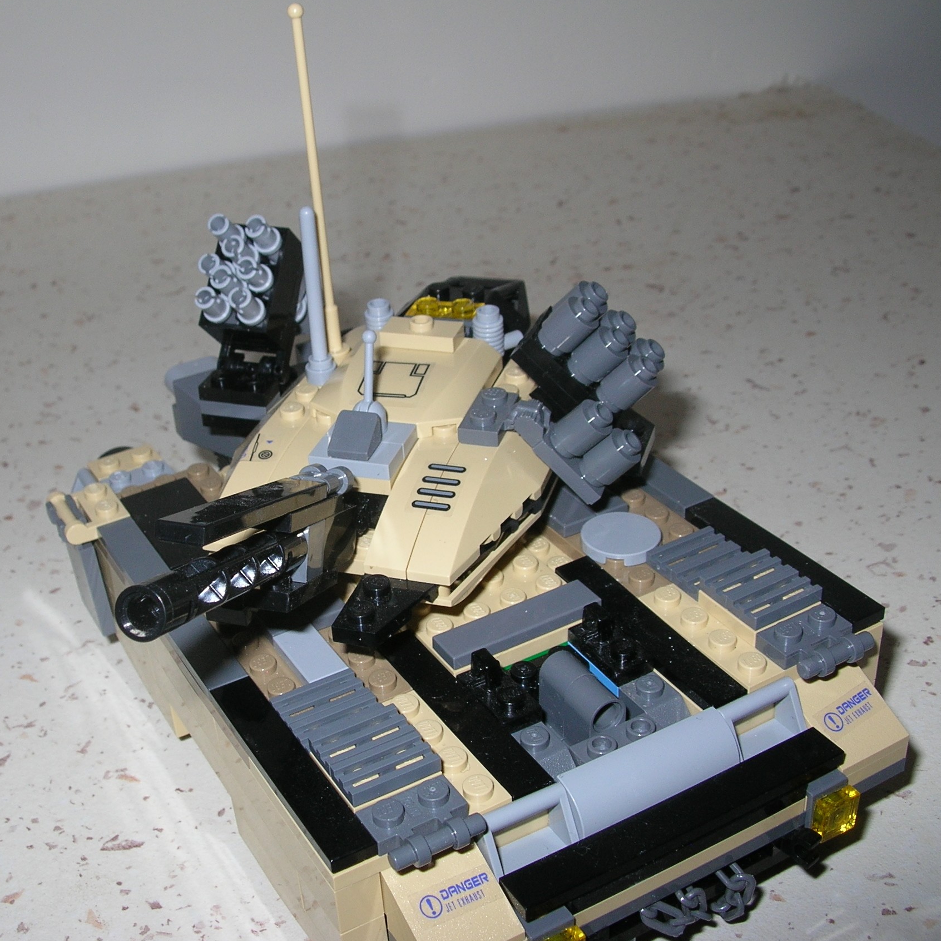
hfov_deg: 38.9
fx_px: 1322
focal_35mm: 43
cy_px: 468
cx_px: 356
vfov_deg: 39.2
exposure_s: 1/60.1
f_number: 3.7
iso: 50
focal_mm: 6
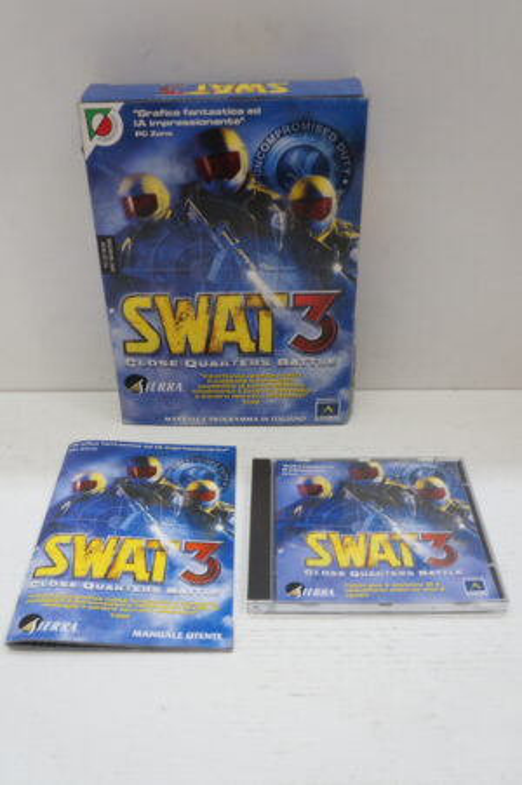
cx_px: 261
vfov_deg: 62.0
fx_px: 653
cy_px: 392
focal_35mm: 30
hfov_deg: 43.5
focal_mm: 20
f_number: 4.5
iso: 800
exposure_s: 1/60
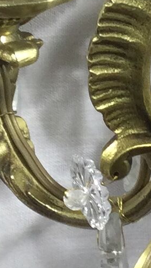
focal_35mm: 221
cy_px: 87
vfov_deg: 9.7
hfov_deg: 5.5
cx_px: 53
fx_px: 1572
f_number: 2.4
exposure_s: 1/50
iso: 32
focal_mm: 3.3
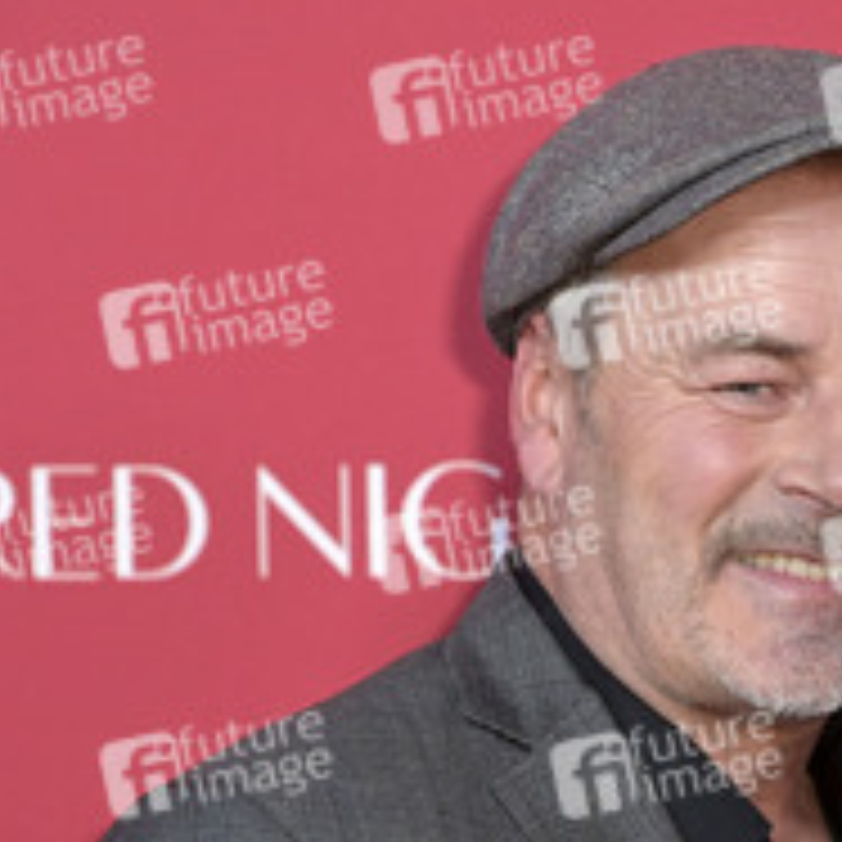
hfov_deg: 6.3
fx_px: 7623
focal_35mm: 277
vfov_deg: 6.3
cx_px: 997
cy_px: 653
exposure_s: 1/400
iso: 1600
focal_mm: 135
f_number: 5
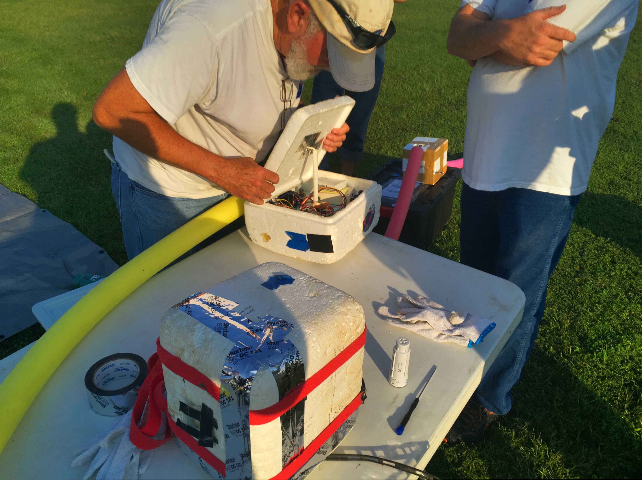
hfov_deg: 61.7
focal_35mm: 29
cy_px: 240
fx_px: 537
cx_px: 321
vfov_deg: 48.2
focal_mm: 4.15
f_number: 2.2
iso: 25
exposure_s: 1/6993
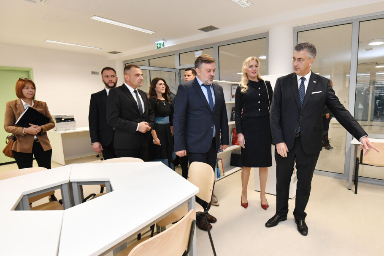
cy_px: 137
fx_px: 192
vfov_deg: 67.3
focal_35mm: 18
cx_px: 210
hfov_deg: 89.8
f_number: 5
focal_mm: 16
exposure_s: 1/200
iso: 1600
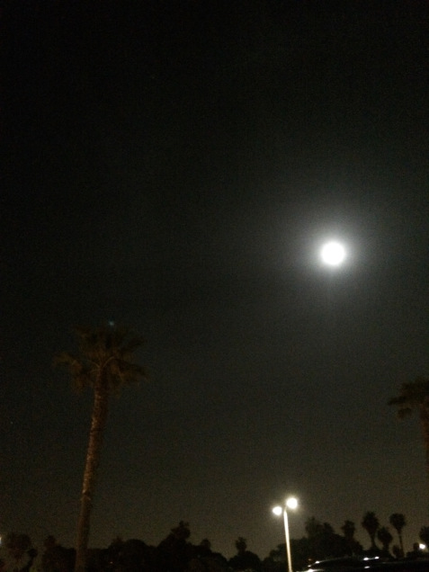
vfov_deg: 61.7
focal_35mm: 29
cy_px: 286
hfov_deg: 48.2
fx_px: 479
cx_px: 214
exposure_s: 1/15
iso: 2000
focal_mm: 4.15
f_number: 2.2
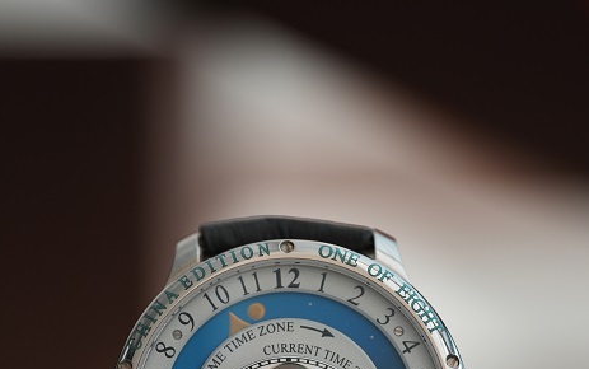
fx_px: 2602
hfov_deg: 12.9
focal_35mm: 162
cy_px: 436
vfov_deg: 8.0
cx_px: 293
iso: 500
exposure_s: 1/250
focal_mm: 105
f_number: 2.8
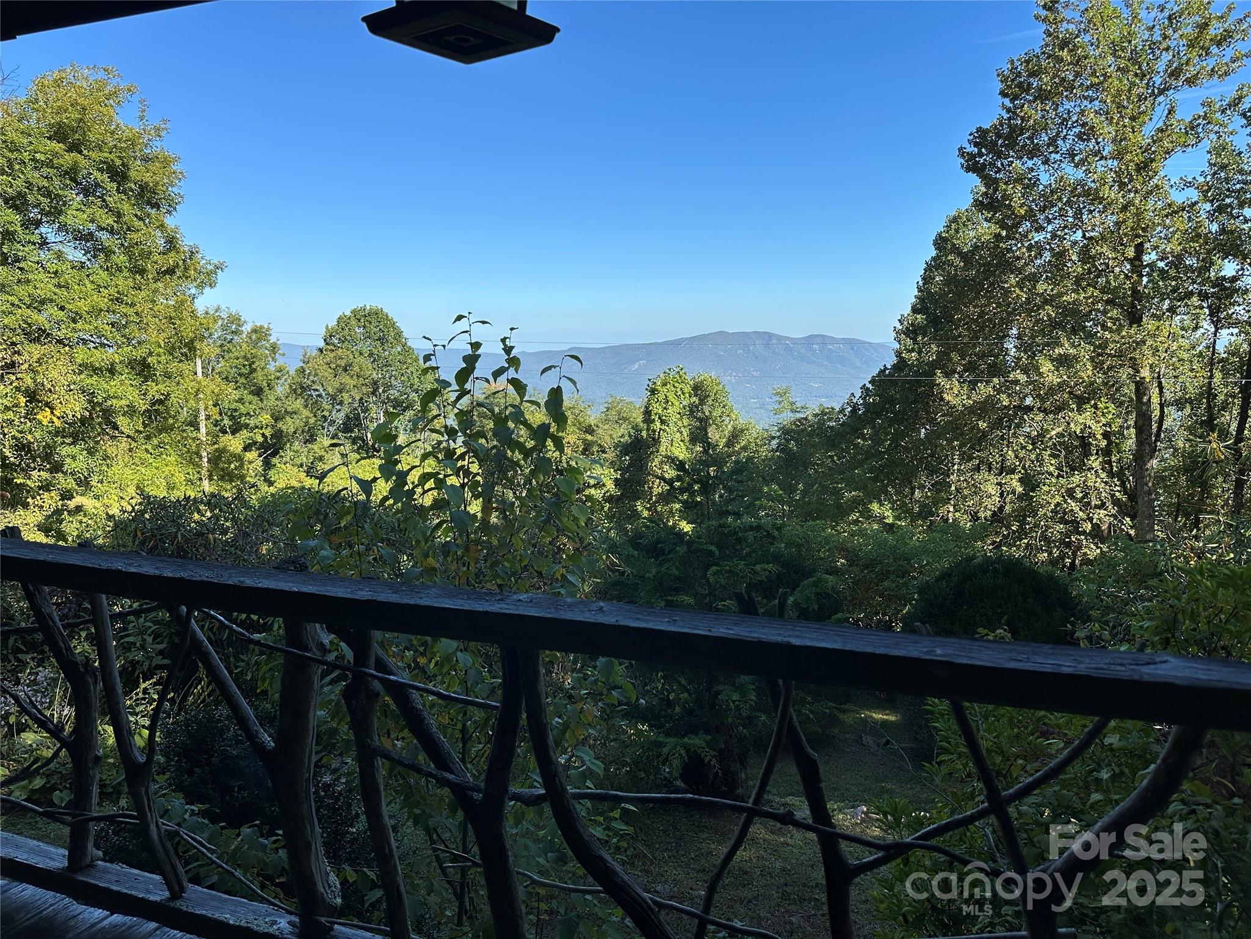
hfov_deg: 71.6
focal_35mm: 24
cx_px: 626
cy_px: 470
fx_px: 867
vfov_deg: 56.8
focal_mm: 6.86
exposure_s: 1/2252
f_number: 1.78
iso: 80
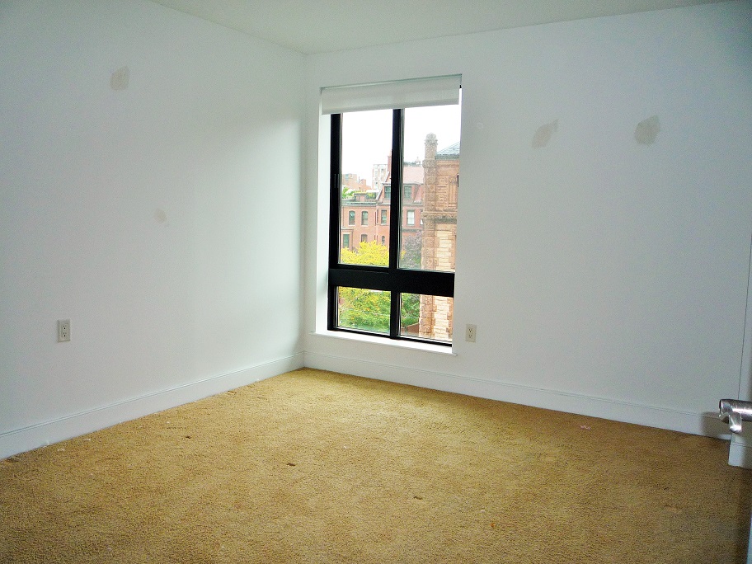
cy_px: 282
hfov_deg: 60.0
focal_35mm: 30
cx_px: 376
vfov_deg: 46.8
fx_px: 652
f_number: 3.3
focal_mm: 5.2
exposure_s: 1/40
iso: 100
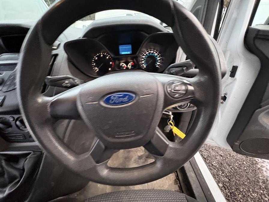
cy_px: 101
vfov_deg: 85.7
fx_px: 109
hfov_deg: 102.1
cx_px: 134
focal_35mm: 14
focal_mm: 2.22
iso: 1000
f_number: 2.2
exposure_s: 1/38
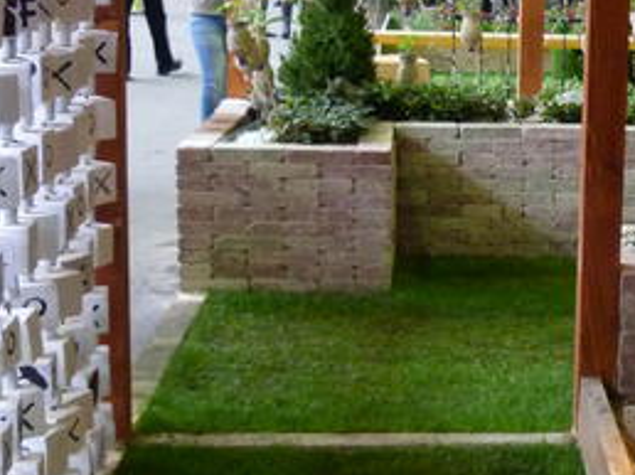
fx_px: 1503
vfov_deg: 17.9
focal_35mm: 82
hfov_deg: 22.7
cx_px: 667
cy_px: 187
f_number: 2.8
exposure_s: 1/10
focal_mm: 5.5
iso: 400
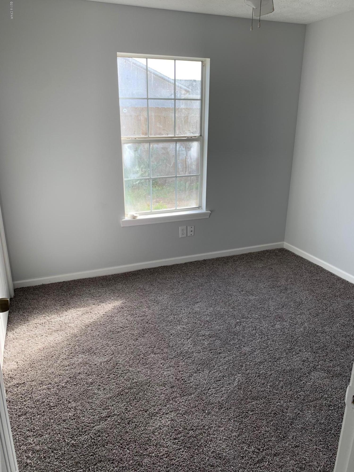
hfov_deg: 53.1
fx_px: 355
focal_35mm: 26
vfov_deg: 67.3
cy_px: 236
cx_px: 177
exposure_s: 1/154
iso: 25
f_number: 1.8
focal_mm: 4.25
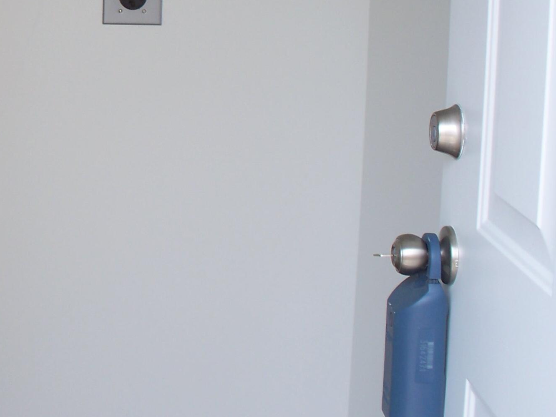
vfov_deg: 17.7
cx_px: -7
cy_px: -27
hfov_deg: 23.1
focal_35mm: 81
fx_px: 1301
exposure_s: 1/100
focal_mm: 7.54
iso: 80
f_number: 2.8
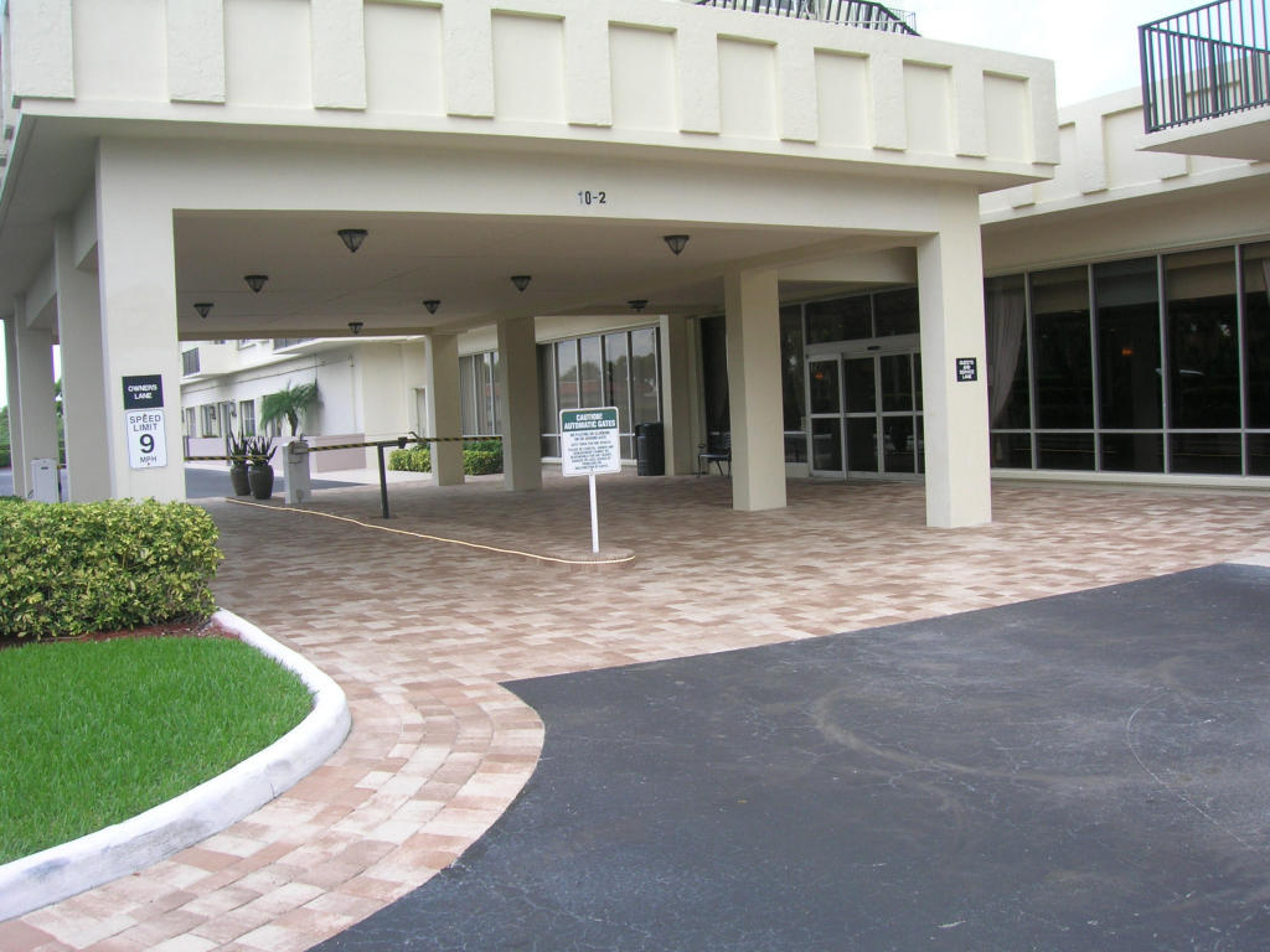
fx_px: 1247
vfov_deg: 41.8
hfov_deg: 54.0
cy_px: 476
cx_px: 635
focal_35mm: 34
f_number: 4.9
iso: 50
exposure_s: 1/94.1
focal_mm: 5.7
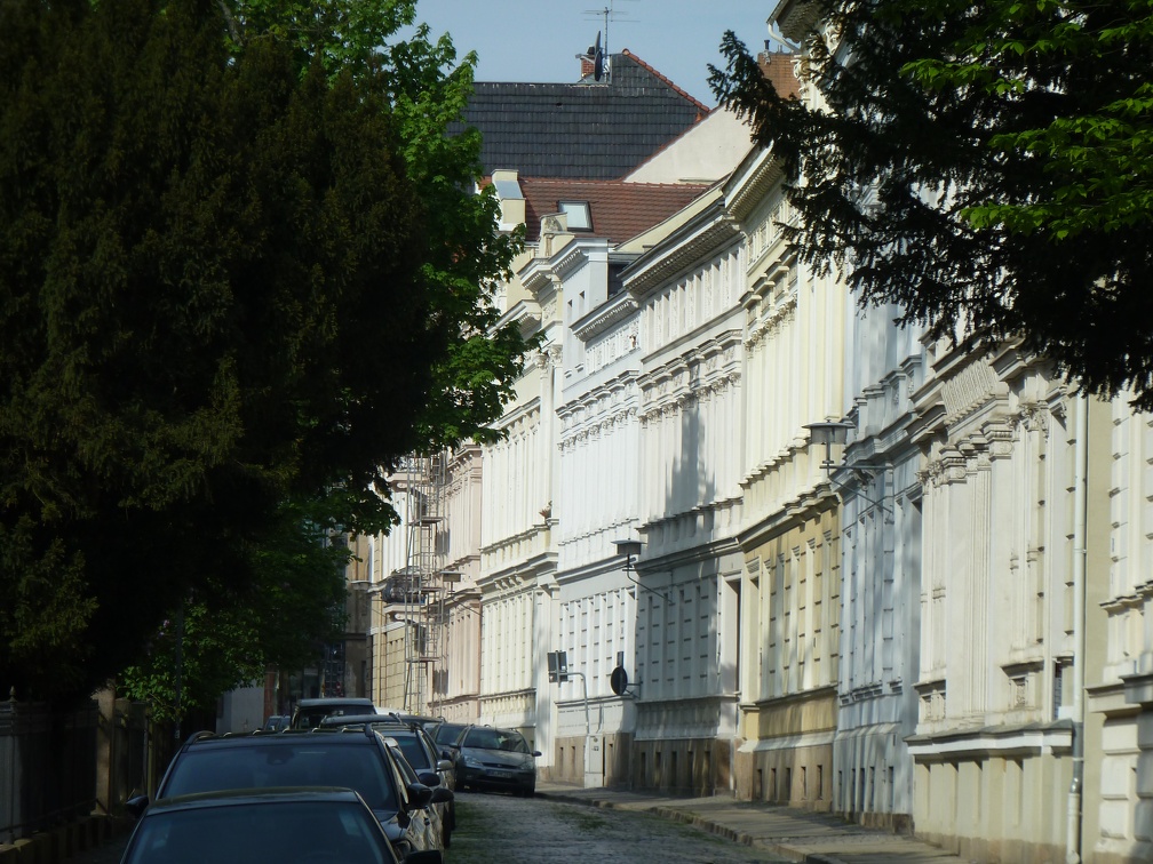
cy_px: 432
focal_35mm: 182
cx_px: 576
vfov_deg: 8.2
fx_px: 6062
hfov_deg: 10.9
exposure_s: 1/500
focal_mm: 29.9
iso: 80
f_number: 5
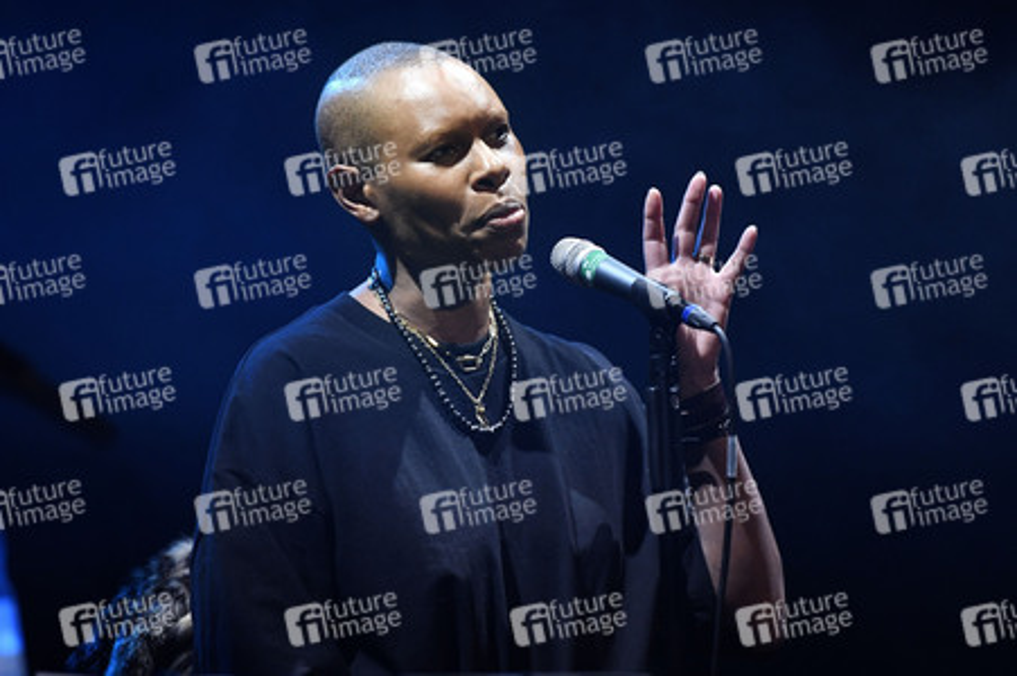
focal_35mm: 200
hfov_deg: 10.3
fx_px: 5646
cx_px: 508
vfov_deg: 6.9
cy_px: 338
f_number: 3.5
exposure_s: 1/250
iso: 2500
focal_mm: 200
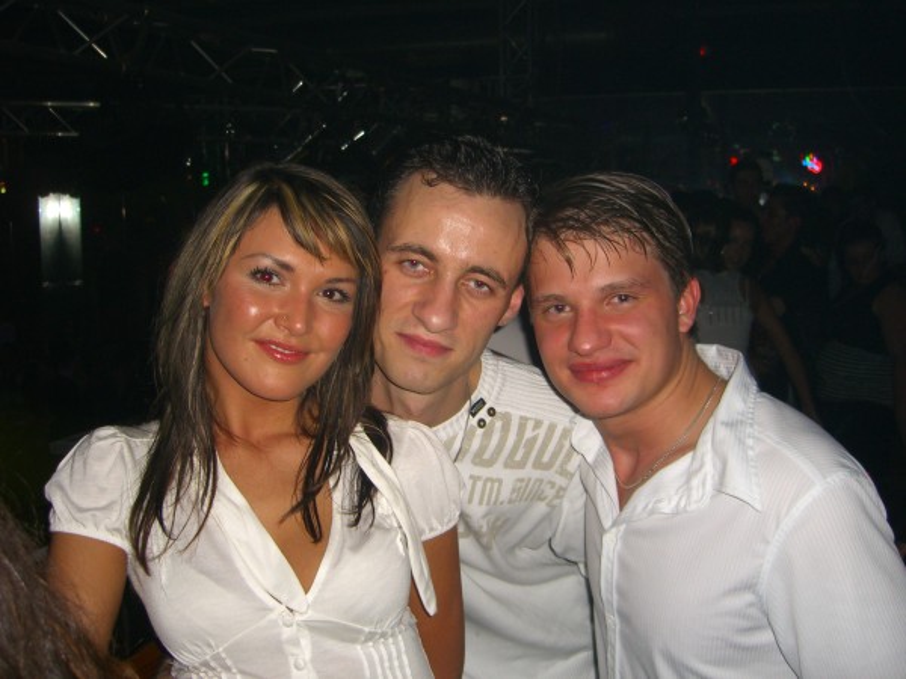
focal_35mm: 38
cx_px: 453
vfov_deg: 37.7
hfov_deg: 49.0
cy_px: 340
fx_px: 995
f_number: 2.8
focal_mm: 7.9
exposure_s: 1/60
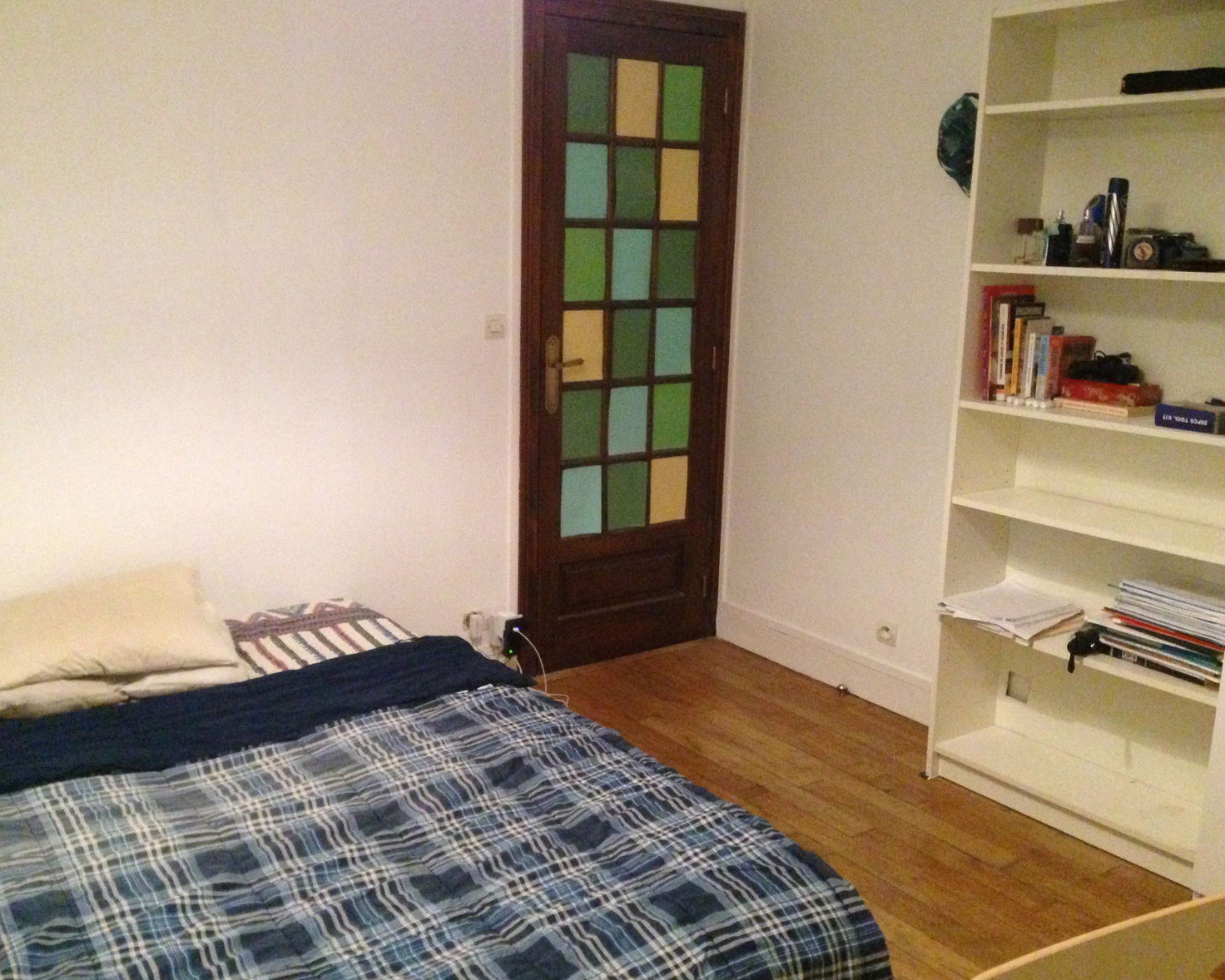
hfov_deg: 51.5
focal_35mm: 35
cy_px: 488
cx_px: 576
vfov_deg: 42.2
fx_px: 1269
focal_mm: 4.12
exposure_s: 1/15
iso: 640
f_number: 2.4
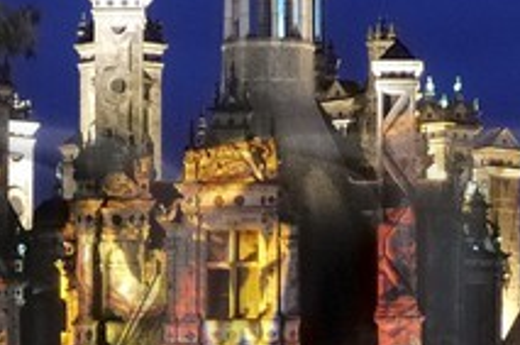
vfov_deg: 4.3
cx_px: 332
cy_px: 533
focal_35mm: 316
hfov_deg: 6.5
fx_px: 4554
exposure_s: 20
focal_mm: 28
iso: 400
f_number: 5.6
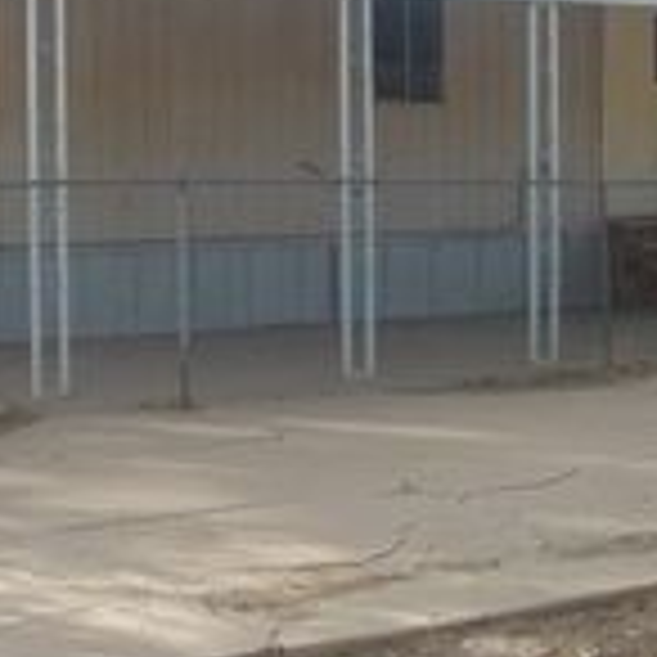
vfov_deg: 24.9
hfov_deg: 24.9
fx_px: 1482
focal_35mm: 69
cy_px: 225
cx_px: 234
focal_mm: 5.9
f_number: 8
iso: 64
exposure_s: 1/100
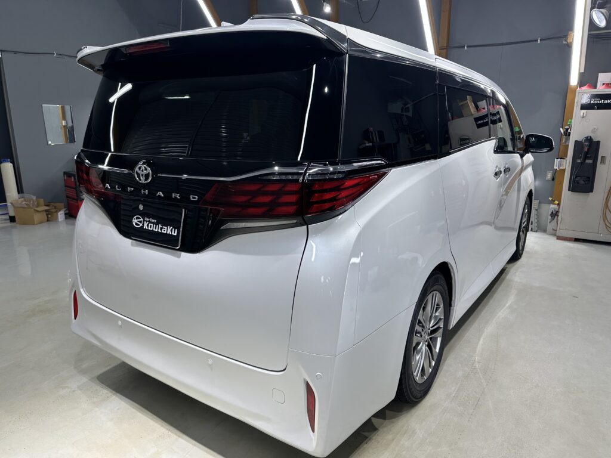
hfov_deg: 71.6
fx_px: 424
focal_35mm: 24
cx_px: 306
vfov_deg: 56.8
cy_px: 229
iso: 64
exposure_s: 1/120
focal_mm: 6.86
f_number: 1.78
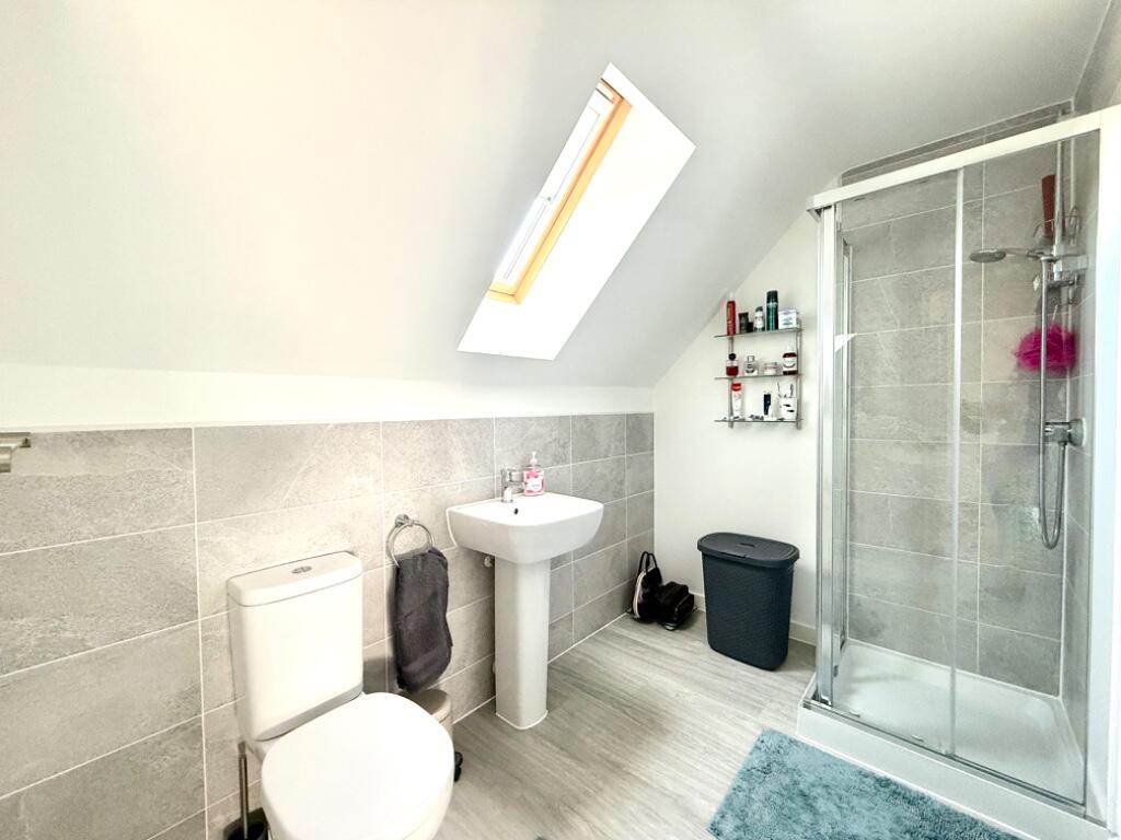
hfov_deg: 102.1
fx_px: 453
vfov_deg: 85.7
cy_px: 420
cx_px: 560
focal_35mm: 14
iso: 320
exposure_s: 1/99
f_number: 2.2
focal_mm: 2.22
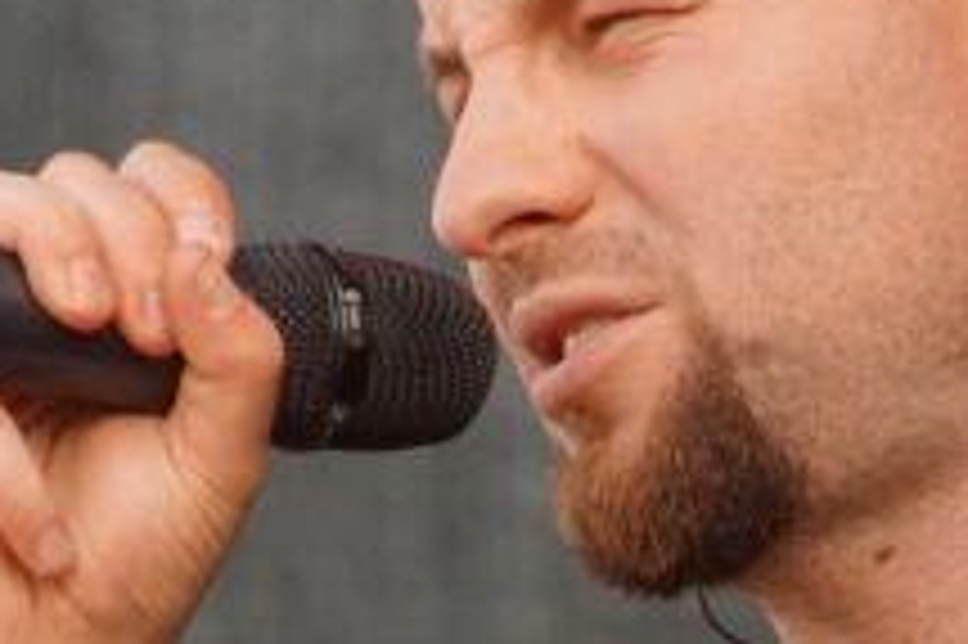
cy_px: 1157
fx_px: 31516
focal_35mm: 1173
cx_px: 1027
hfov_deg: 1.8
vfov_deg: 1.2
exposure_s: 1/250
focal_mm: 140
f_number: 5.6
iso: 400
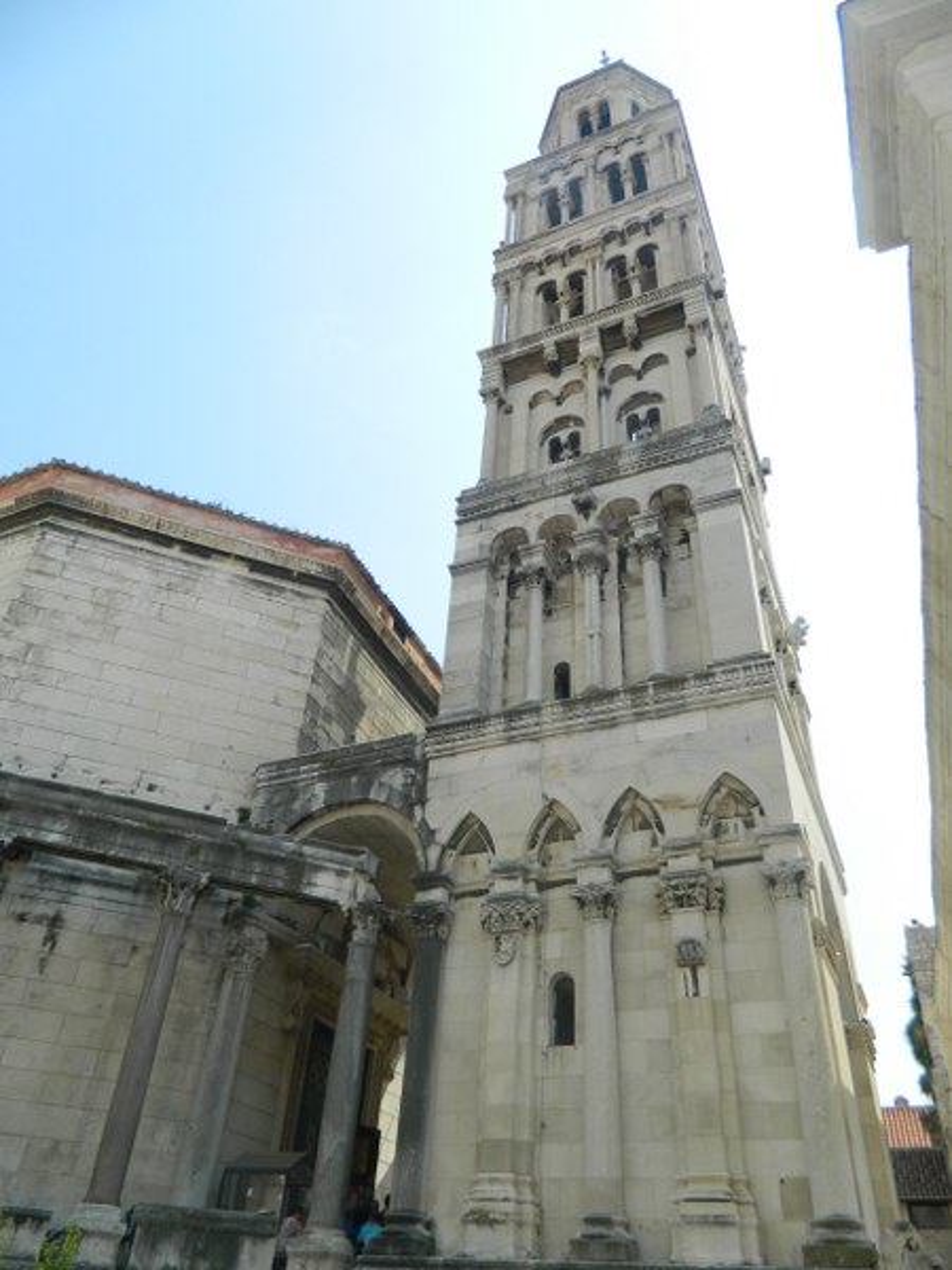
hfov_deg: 54.9
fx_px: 917
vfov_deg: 69.4
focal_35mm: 25
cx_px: 476
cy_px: 635
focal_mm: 4.5
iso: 80
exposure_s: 1/125
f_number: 8.7
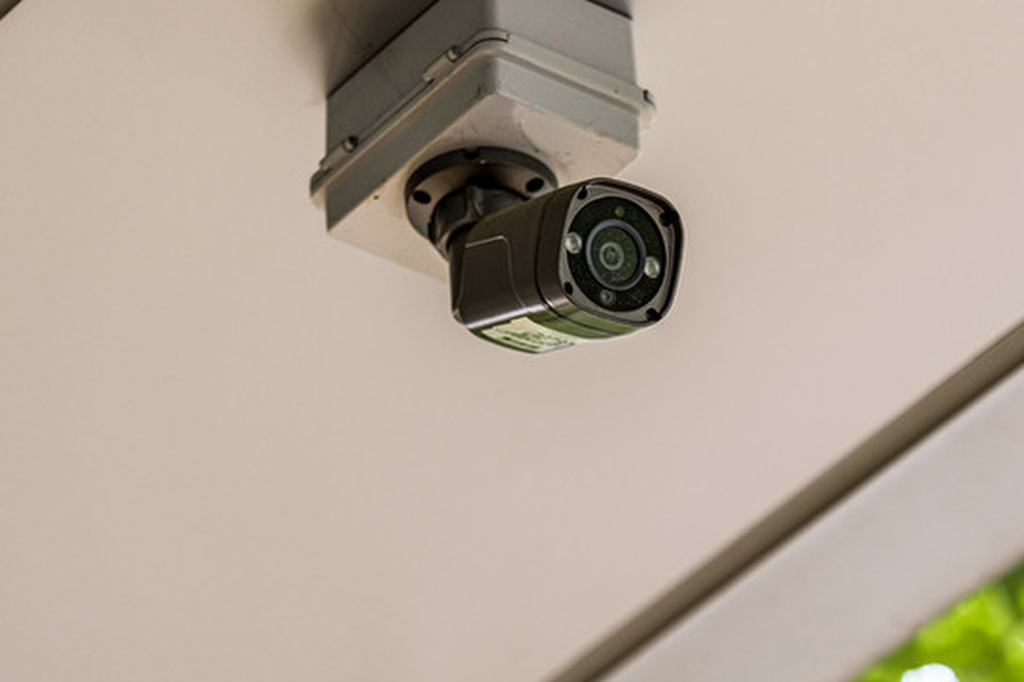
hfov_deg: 8.0
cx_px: 710
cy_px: 382
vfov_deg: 5.3
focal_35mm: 257
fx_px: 7308
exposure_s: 1/125
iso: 400
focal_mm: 145
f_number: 2.8
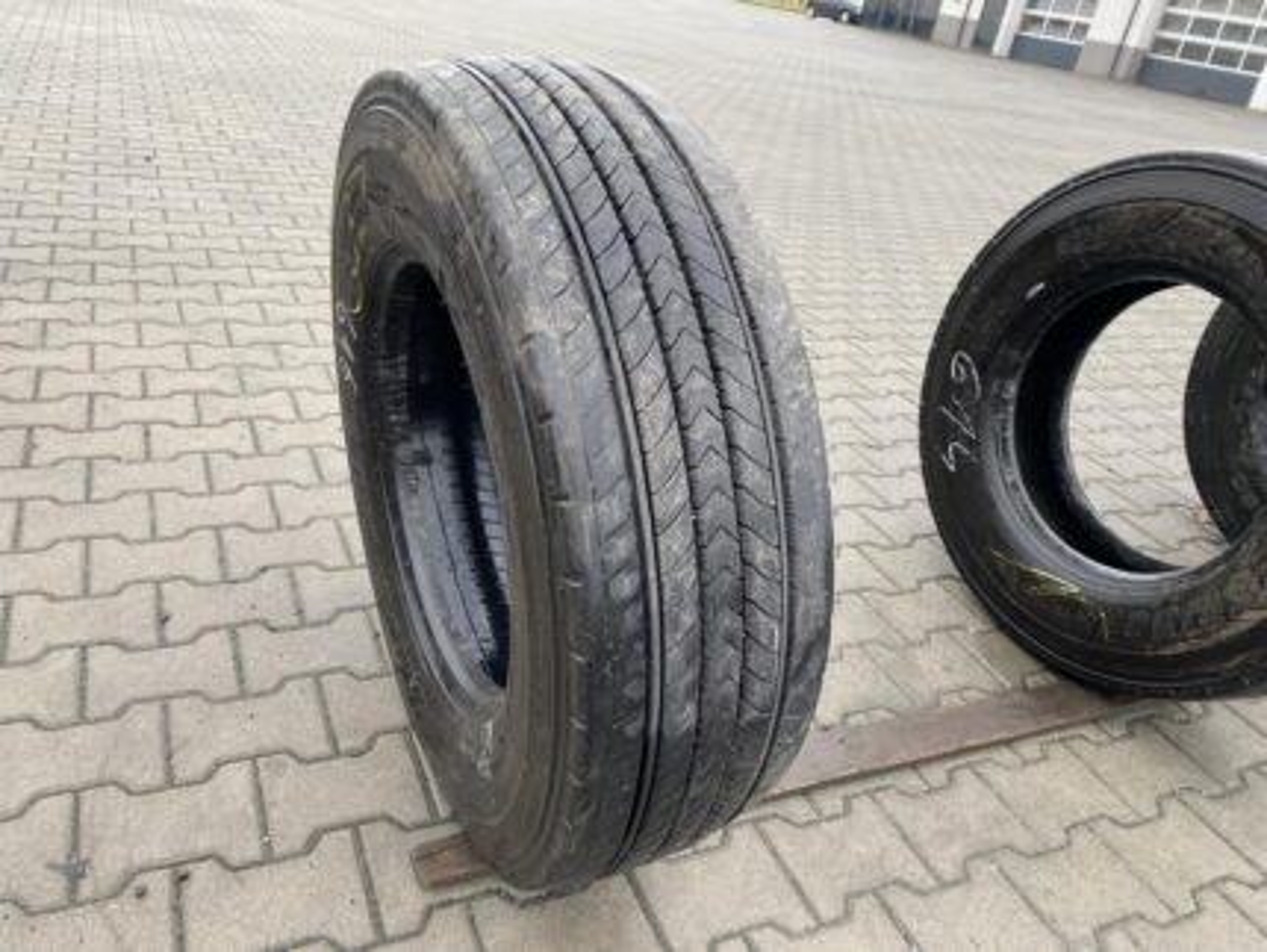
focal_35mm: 26
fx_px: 952
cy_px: 476
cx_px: 634
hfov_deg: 67.3
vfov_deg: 53.1
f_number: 1.8
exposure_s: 1/121
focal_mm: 4.25
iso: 40
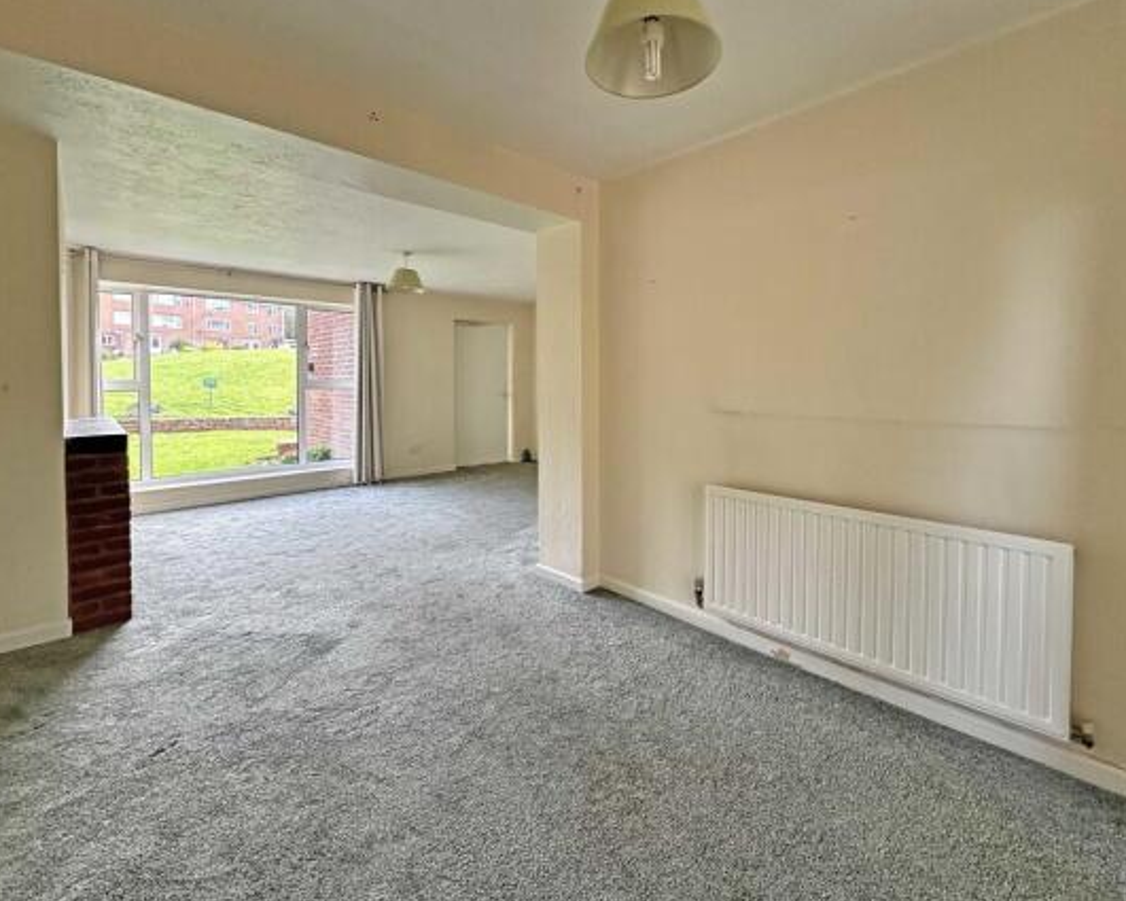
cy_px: 453
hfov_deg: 96.7
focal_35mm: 15
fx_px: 500
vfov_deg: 84.1
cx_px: 595
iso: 200
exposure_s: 1/99
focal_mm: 2.22
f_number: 2.2
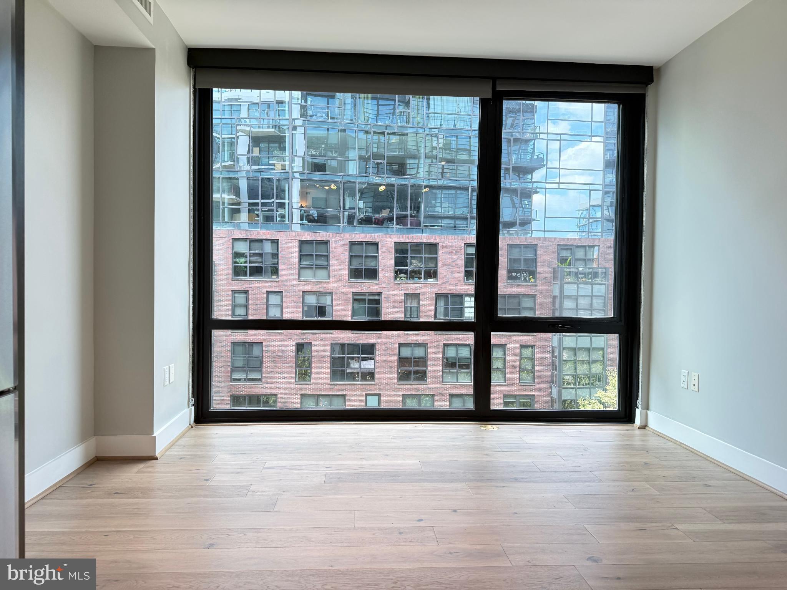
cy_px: 295
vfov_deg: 56.8
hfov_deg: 71.6
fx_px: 546
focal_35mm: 24
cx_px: 394
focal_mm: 6.76
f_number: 1.78
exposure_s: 1/240
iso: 160
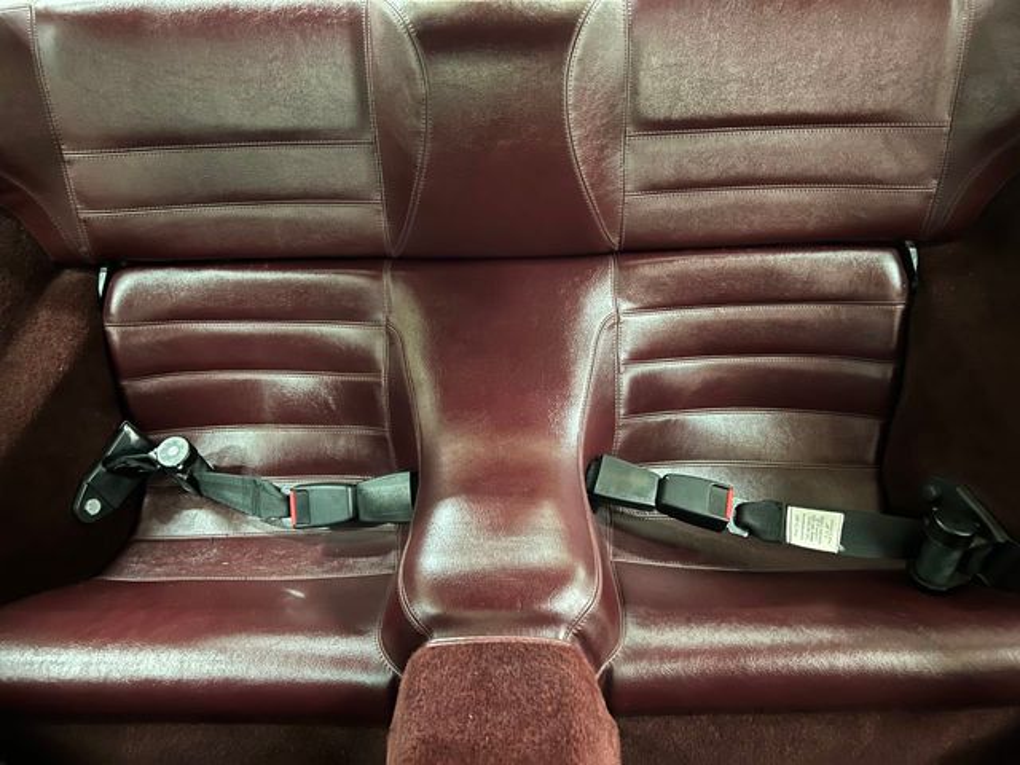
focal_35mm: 26
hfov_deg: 67.3
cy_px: 382
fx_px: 766
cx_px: 510
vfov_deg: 53.1
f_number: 1.5
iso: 640
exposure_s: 1/9
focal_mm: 5.7
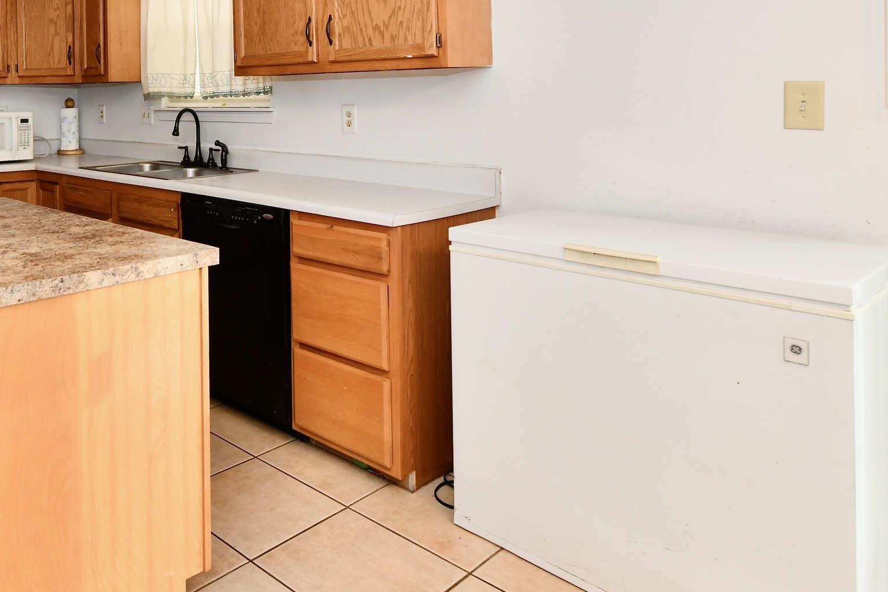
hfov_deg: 60.7
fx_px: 691
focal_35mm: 28
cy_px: 108
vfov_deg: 43.9
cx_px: 191
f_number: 6.3
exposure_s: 1/100
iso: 640
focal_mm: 14
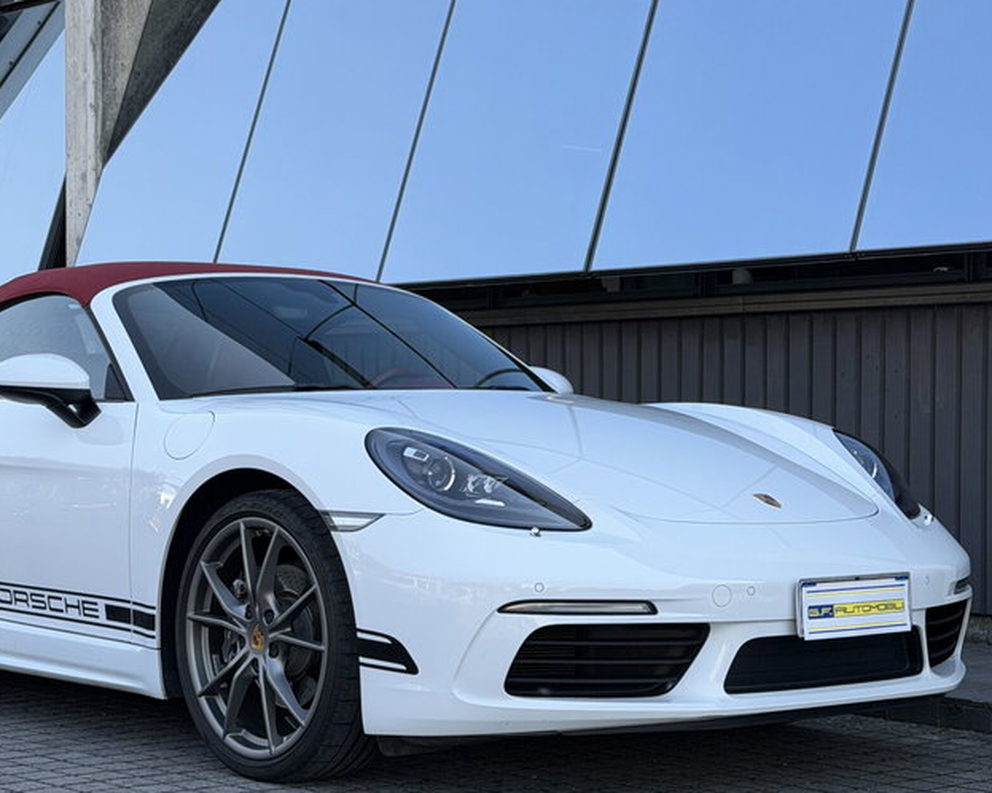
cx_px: 371
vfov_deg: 19.9
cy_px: 462
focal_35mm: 77
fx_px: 2260
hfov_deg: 24.7
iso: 64
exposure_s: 1/1330
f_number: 1.78
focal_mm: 6.76
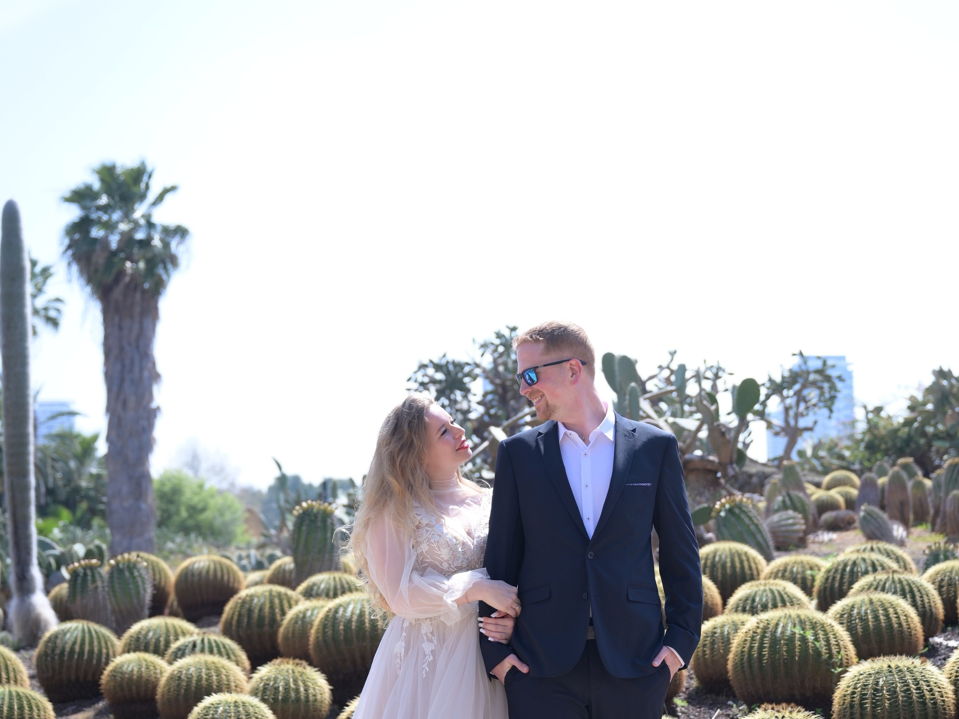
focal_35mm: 64
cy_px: 446
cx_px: 479
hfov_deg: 30.3
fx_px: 1773
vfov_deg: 22.9
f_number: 3.2
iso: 100
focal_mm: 44
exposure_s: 1/800
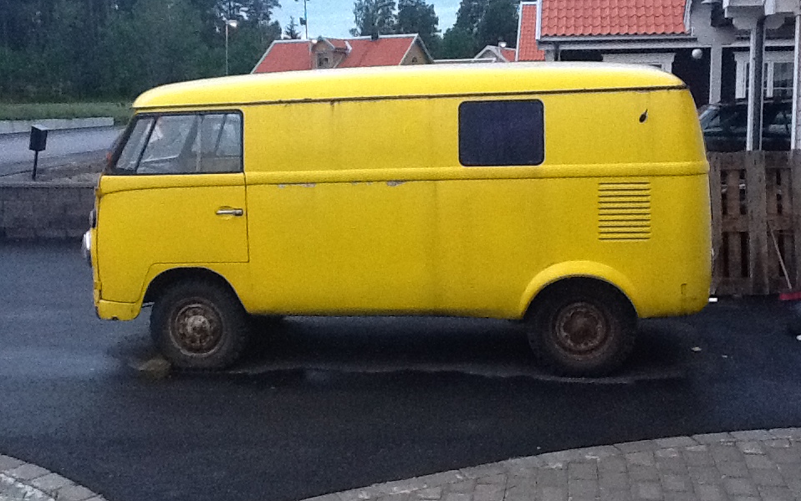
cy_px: 246
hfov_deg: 56.7
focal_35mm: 34
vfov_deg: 37.3
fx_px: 742
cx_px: 400
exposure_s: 1/30
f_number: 2.4
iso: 400
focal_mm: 2.03
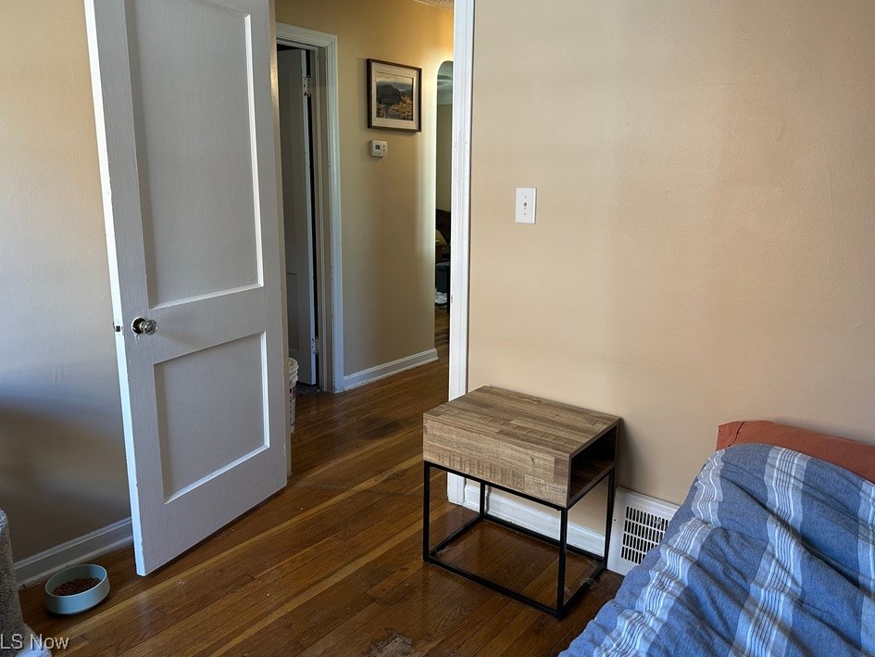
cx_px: 452
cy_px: 307
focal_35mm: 26
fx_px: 657
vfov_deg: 53.0
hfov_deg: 67.3
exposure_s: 1/60
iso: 160
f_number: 1.78
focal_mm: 6.86
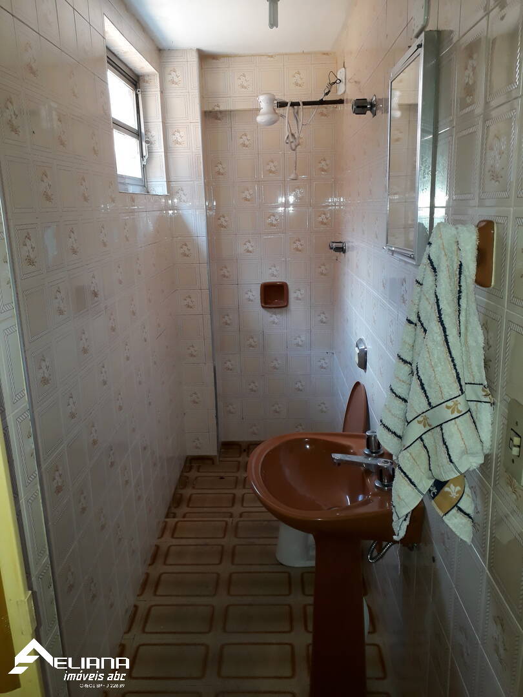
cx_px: 262
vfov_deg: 65.3
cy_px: 348
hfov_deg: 51.4
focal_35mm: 27
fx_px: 544
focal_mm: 3.6
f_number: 1.9
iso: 100
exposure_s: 1/30
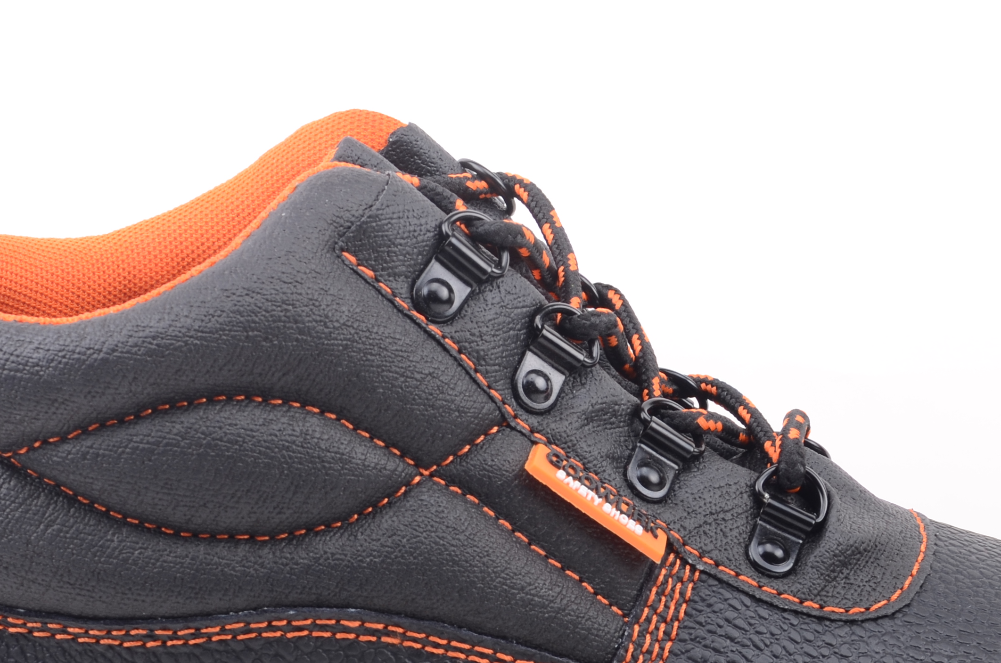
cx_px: 495
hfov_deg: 11.8
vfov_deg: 7.8
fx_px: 4828
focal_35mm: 174
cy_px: 575
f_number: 10
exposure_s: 1/250
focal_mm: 50
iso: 100
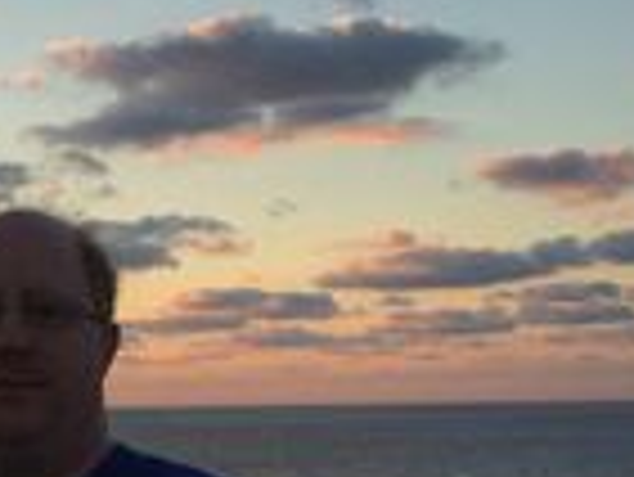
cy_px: 423
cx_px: -63
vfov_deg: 17.2
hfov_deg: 21.8
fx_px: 1558
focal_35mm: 85
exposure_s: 1/684
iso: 32
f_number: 2.2
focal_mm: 4.12
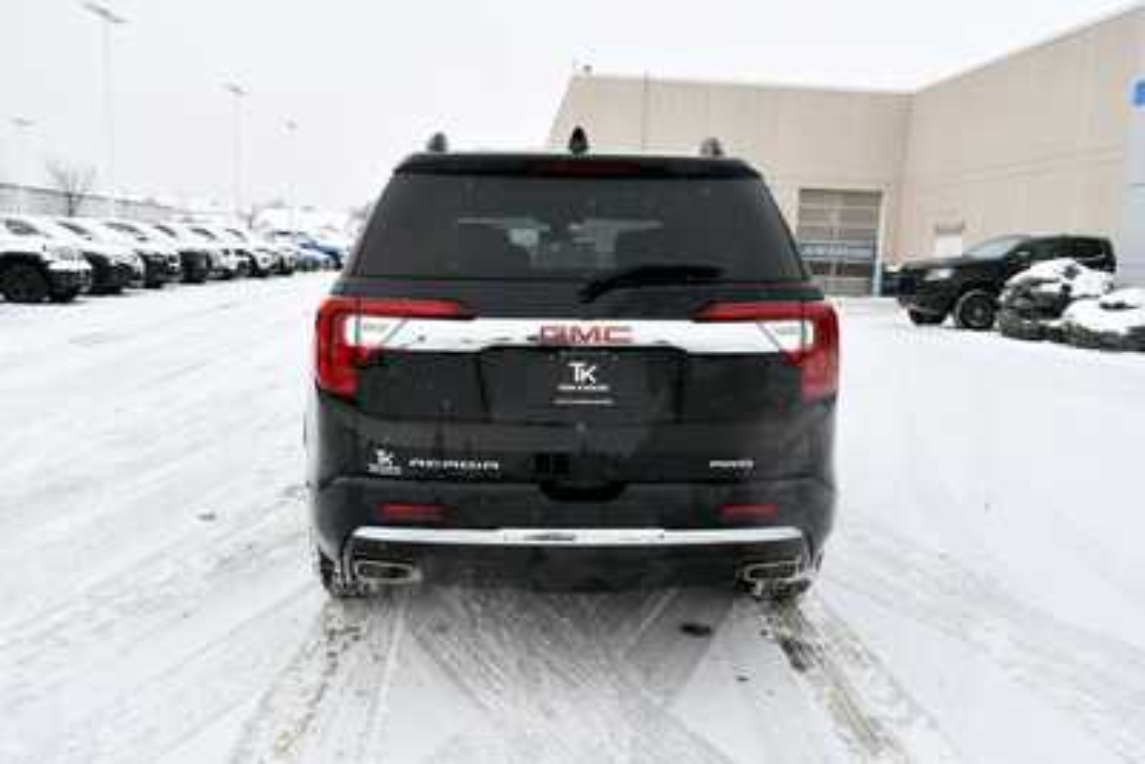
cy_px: 382
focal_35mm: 30
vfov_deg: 43.6
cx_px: 572
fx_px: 954
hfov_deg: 61.9
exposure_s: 1/250
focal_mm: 20
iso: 200
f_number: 8
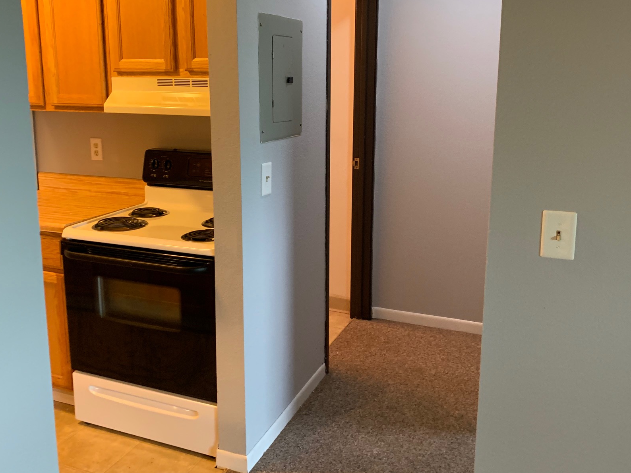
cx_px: 307
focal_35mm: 33
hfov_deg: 55.3
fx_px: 602
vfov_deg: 42.7
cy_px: 190
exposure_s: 1/40
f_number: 1.8
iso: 250
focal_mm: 4.25
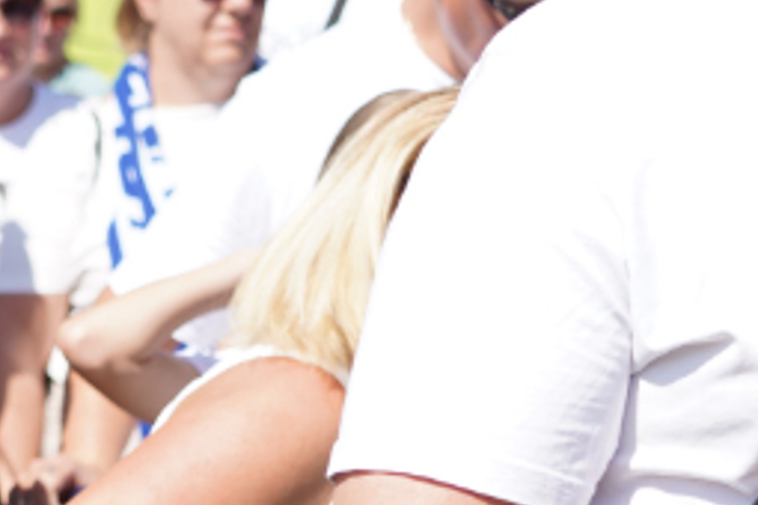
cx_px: 101
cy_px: 471
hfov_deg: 7.8
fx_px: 5579
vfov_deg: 5.2
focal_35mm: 265
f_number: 4
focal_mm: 52
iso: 100
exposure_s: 1/640
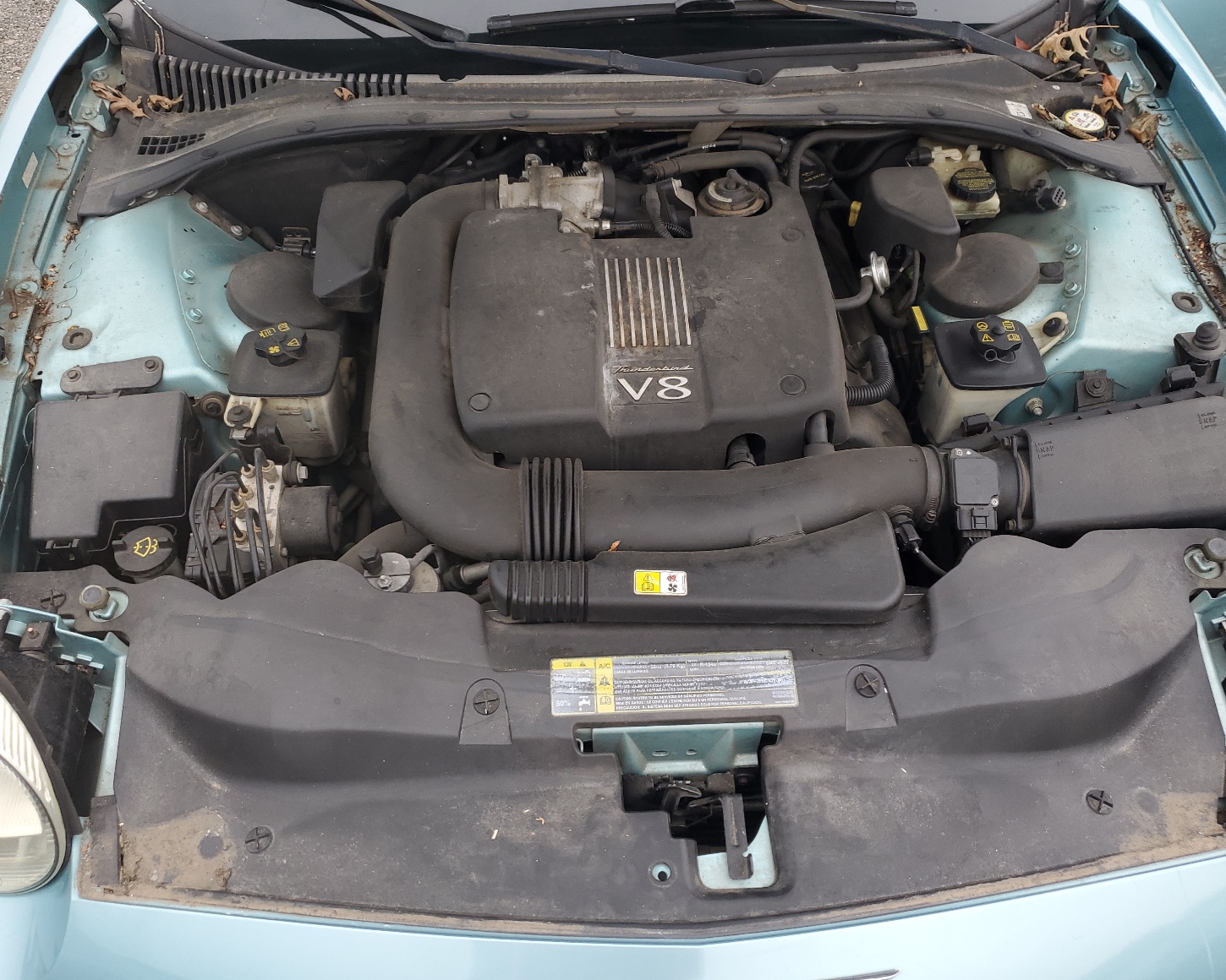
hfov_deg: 62.2
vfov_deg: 51.5
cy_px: 483
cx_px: 608
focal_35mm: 28
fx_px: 1016
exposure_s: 1/139
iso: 50
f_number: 1.5
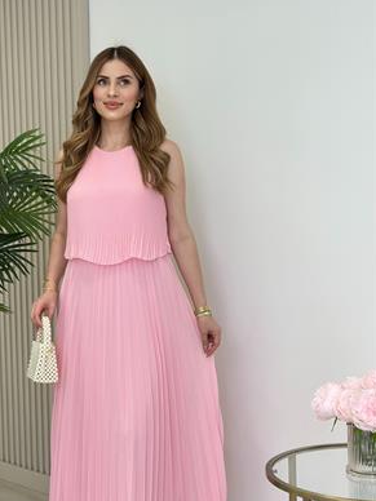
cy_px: 299
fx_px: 956
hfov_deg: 22.2
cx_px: 124
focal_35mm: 66
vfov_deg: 29.3
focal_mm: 6.86
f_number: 1.78
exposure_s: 1/464
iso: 80
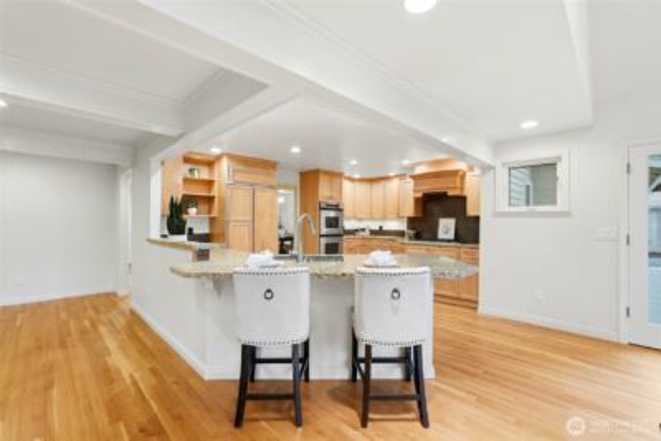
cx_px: 330
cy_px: 220
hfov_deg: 96.7
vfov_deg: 73.8
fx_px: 294
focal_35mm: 16
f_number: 9
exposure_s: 1/160
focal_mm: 16
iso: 400
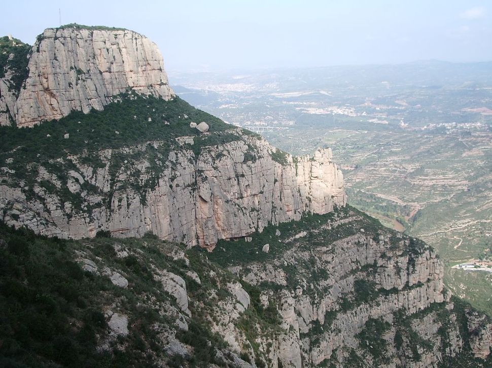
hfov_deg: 45.8
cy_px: 184
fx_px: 583
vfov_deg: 35.1
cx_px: 246
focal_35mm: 41
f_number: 4.6
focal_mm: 6.8
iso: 50
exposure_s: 1/160
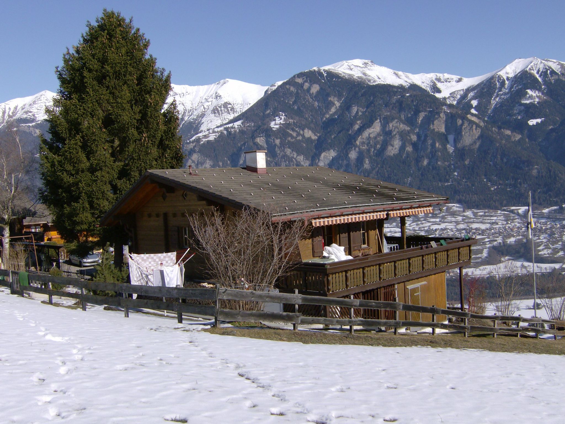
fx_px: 588
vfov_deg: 39.7
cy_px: 212
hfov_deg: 51.4
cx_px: 282
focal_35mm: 36
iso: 100
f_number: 4.7
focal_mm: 6
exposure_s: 1/1261
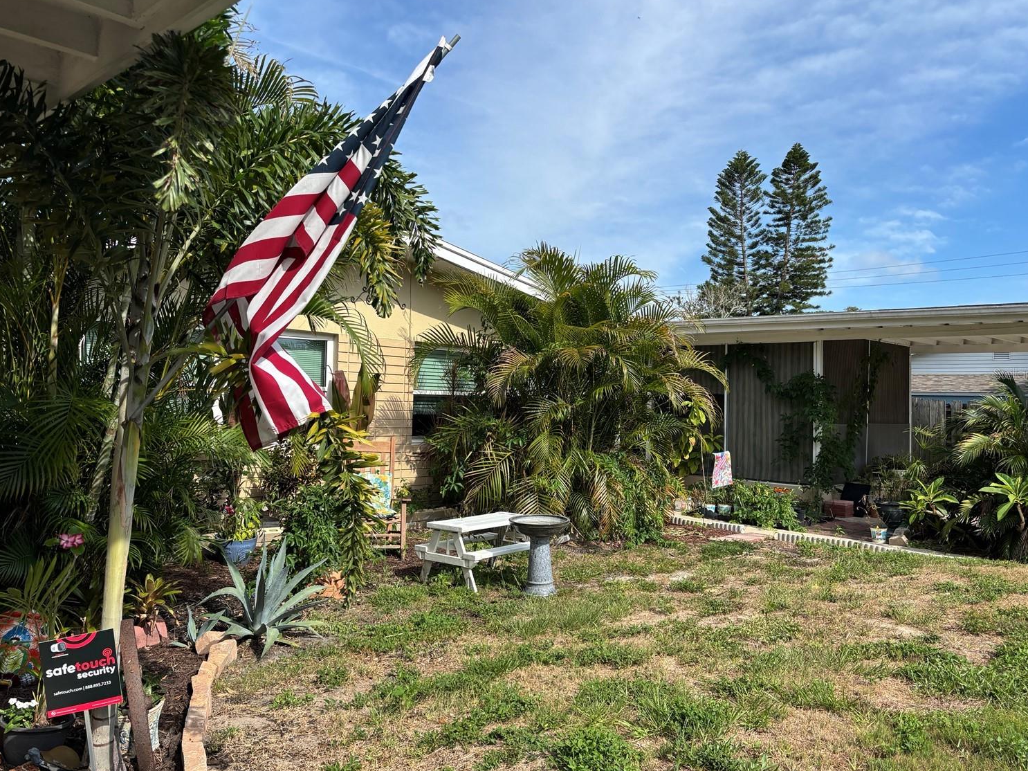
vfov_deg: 49.7
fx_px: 831
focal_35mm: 28
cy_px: 373
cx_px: 505
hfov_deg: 63.4
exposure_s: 1/2571
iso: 50
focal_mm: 5.96
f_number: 1.6
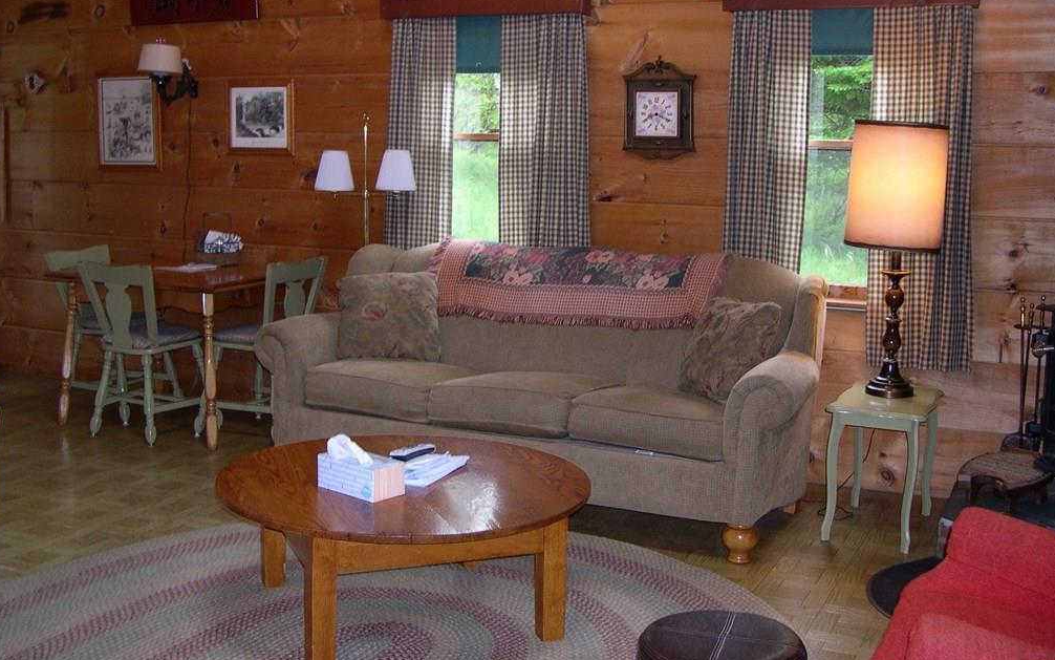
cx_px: 525
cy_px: 278
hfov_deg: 48.2
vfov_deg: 31.2
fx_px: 1179
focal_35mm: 41
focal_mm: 8
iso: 267
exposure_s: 1/60
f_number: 2.8
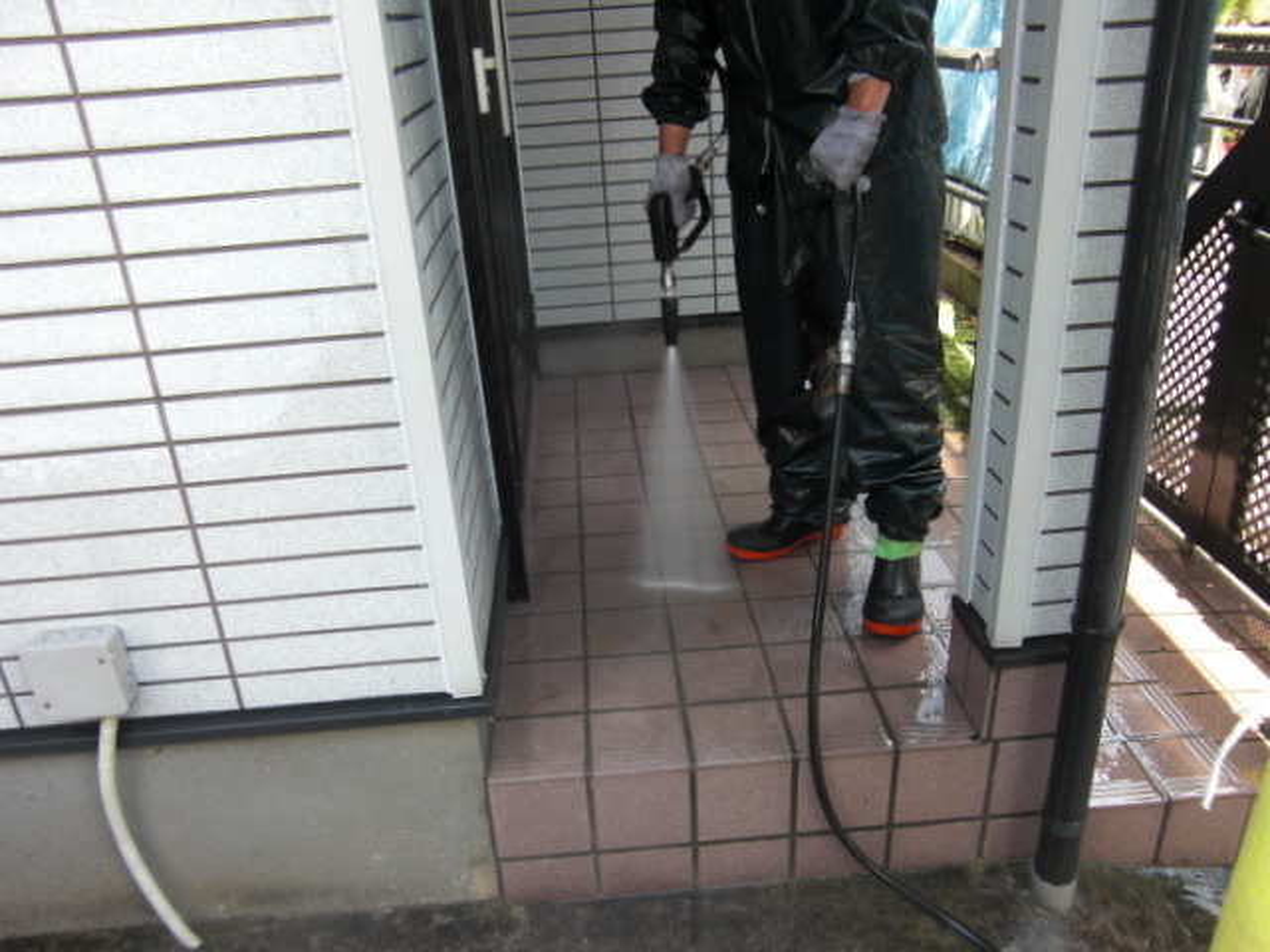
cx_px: 635
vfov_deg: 49.7
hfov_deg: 63.4
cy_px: 476
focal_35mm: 28
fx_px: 1027
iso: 50
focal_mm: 4.9
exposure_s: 1/60
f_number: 2.6
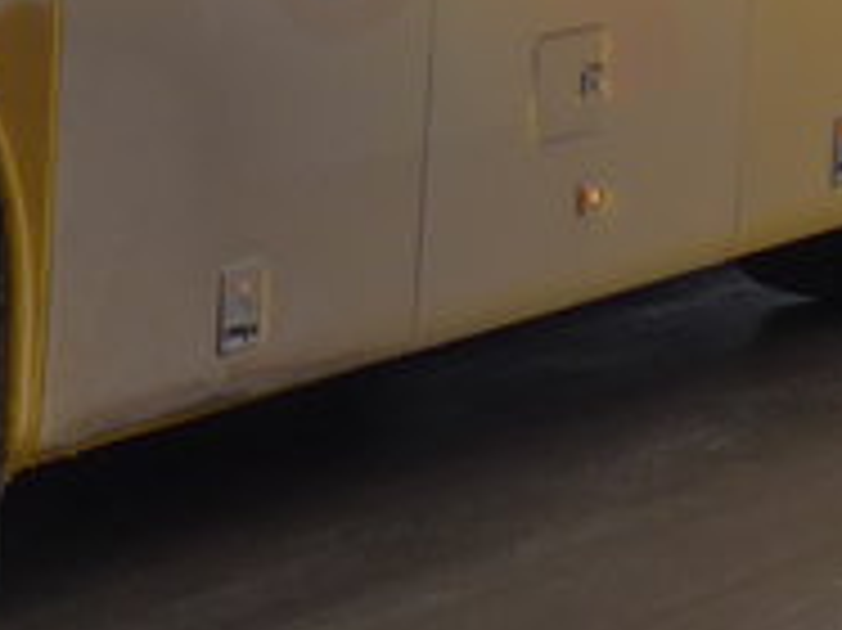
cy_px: -765
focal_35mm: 263
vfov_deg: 5.5
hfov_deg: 7.3
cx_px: -824
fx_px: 6393
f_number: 2.8
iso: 80
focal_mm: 8.4
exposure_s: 1/250
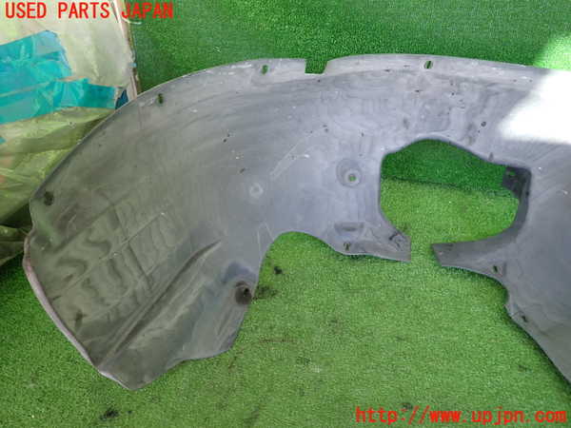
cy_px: 214
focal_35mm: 25
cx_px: 286
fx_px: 412
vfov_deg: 54.9
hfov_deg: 69.4
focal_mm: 4.5
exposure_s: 1/80
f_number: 2
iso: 200
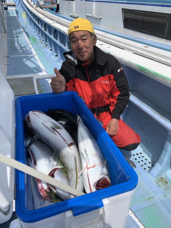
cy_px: 114
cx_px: 86
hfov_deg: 53.0
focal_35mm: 26
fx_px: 171
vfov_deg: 67.3
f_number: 1.8
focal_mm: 4.25
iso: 25
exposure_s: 1/2915
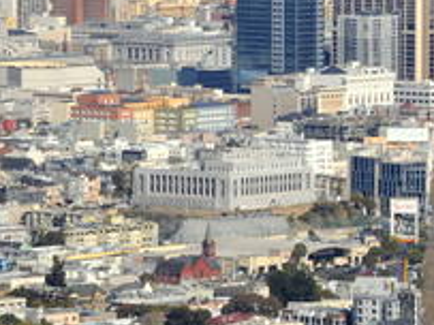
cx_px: 453
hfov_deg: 4.4
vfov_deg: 3.3
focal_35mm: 455
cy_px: 154
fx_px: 5701
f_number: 11
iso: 200
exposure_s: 1/500
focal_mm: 100
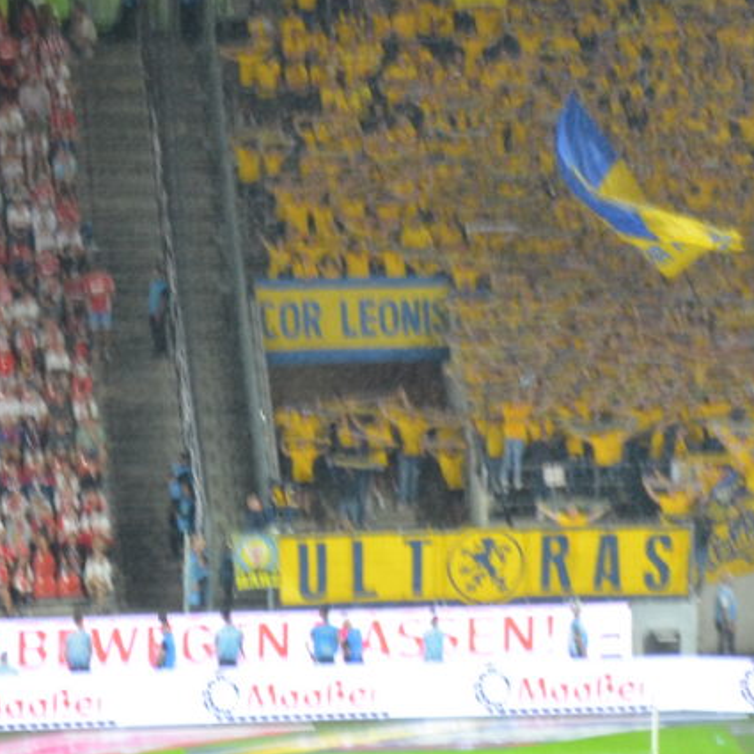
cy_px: -130
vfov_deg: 4.9
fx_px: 8862
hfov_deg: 4.9
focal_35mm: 360
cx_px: 830
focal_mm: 75
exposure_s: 1/40
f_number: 5.3
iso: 800
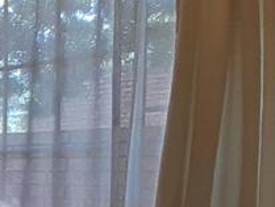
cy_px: 204
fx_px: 517
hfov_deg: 20.3
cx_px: -230
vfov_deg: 21.8
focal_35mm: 65
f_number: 2.2
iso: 100
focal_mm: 1.46
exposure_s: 1/50
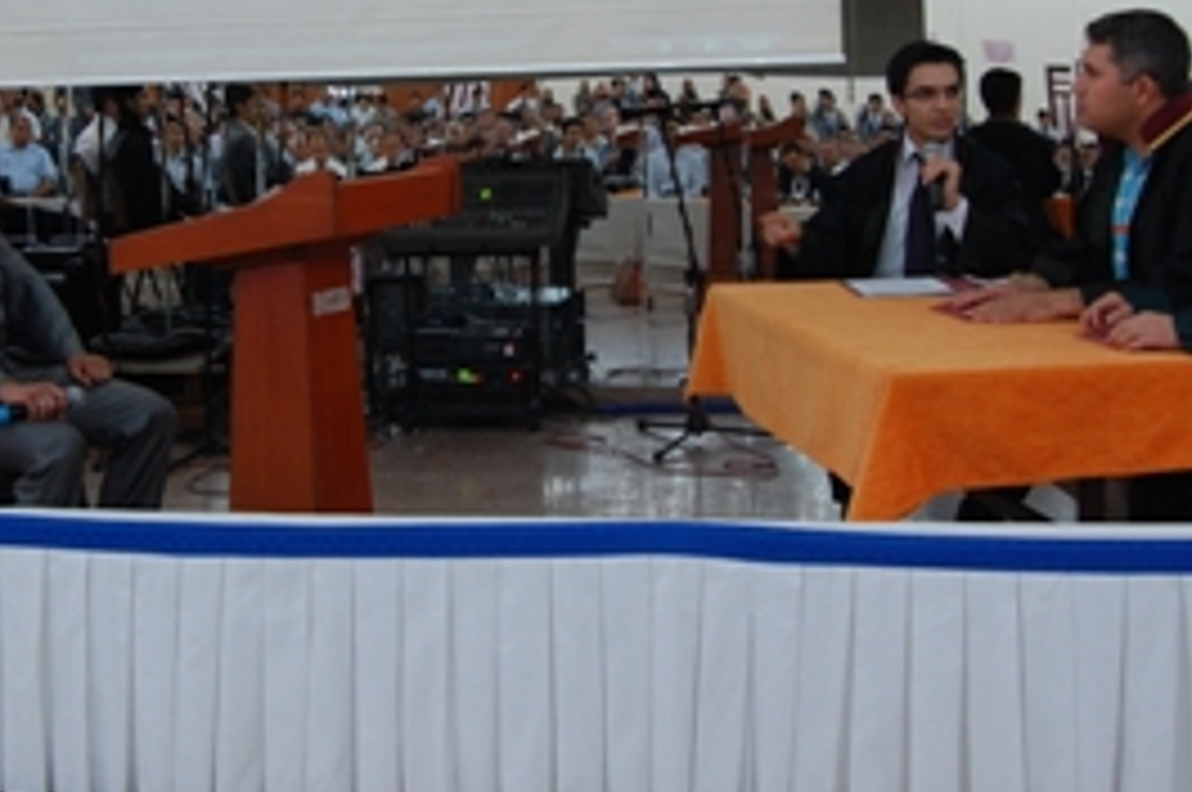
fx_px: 1620
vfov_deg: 27.0
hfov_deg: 39.9
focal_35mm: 49
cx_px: 403
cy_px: 180
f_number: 6.3
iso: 800
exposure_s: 1/25
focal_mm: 18
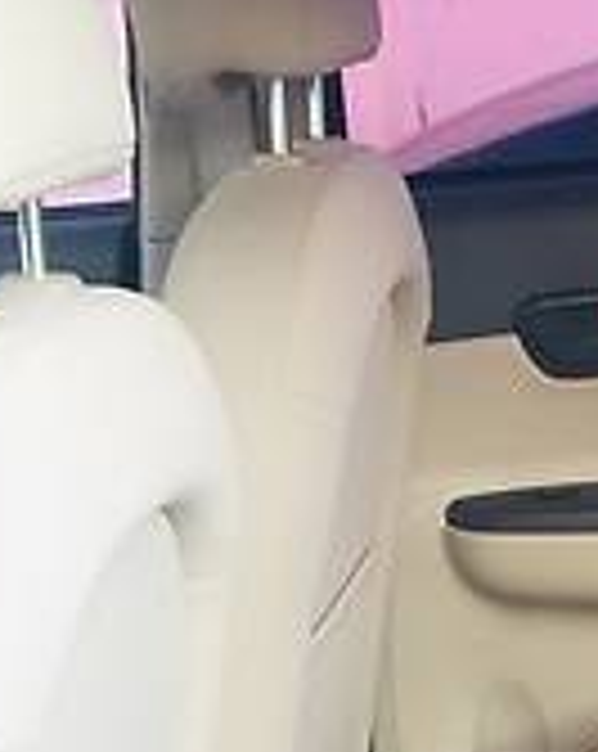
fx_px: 2263
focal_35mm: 102
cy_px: 950
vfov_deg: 17.8
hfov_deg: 14.0
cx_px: 944
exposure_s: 1/33
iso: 32
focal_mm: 4.2
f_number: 2.2
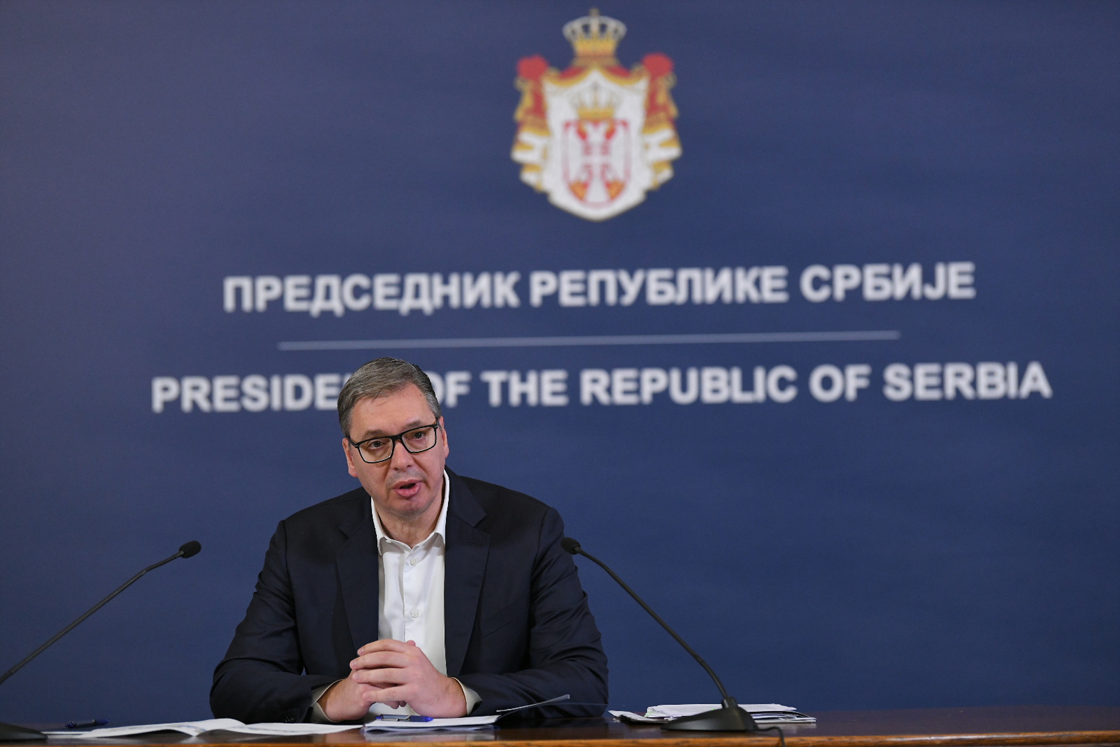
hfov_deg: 15.2
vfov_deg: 10.2
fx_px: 4200
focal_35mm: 135
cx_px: 560
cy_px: 374
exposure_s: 1/200
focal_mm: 135
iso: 3200
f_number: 3.2
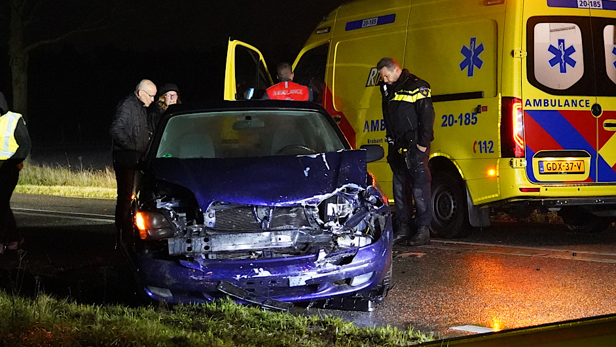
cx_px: 398
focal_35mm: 94
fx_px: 1536
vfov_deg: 12.9
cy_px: 128
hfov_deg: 22.6
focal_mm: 44
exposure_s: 1/30
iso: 12800
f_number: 4
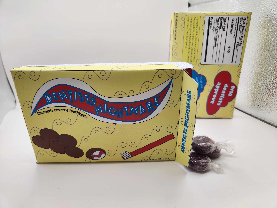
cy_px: 104
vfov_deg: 58.9
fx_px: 184
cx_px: 138
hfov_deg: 73.9
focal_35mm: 23
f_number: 1.8
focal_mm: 5.4
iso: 80
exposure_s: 1/100
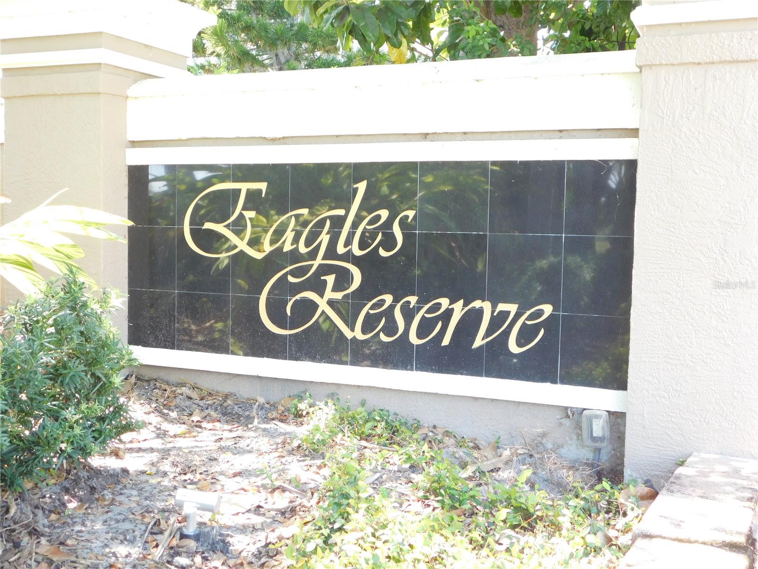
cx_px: 379
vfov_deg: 36.0
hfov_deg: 46.8
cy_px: 284
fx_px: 876
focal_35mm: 40
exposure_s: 1/40
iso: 125
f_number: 3.6
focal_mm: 7.1
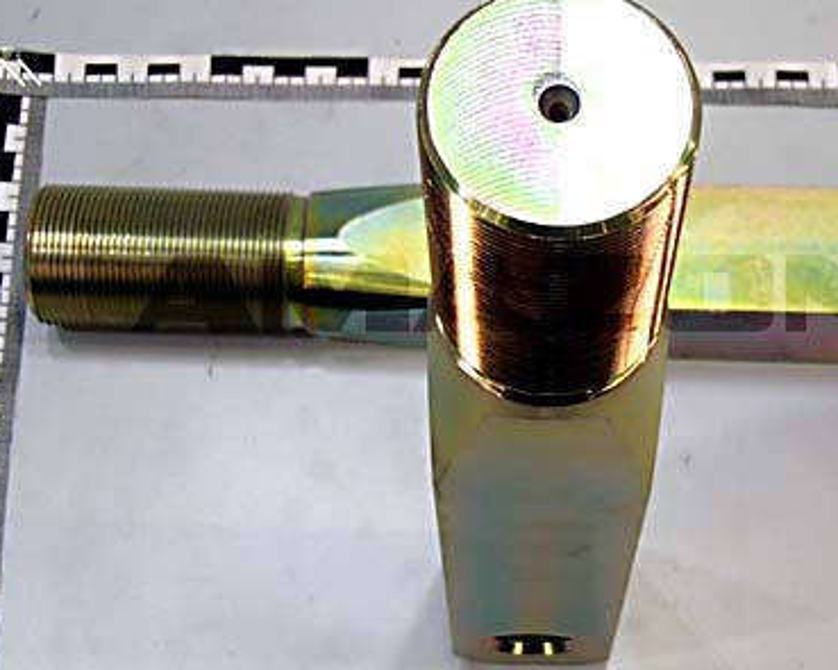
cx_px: 568
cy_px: 345
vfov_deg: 18.5
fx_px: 2058
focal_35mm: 83
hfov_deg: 22.9
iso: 400
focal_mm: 8.8
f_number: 4.9
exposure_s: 1/50
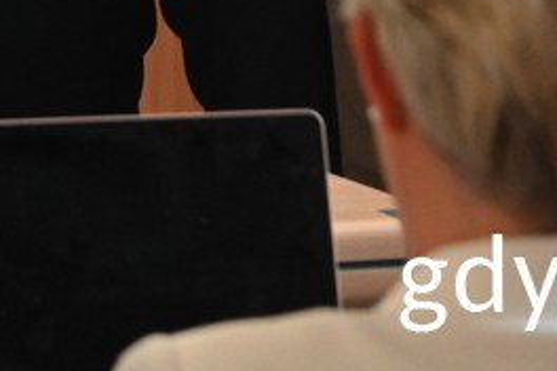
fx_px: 7395
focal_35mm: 478
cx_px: -388
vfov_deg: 2.9
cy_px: -470
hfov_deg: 4.3
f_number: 4
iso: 2500
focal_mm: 70
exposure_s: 1/125
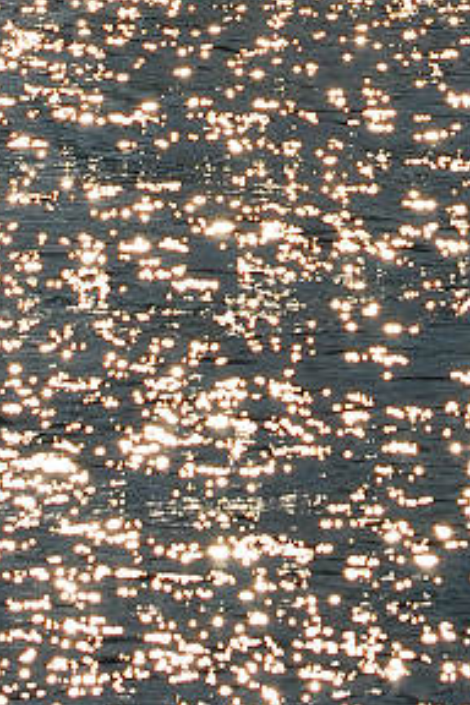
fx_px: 8725
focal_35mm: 446
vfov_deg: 4.6
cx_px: 366
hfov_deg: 3.1
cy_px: -357
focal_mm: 95
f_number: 9
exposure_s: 1/2000
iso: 100
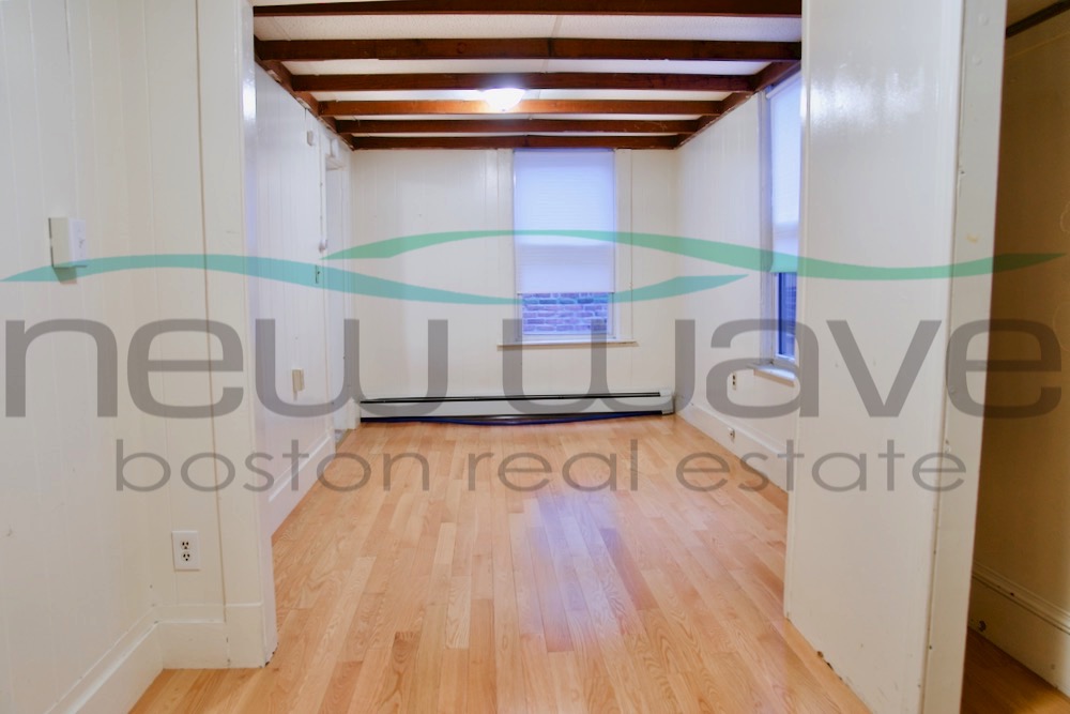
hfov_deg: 73.7
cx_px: 535
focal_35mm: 24
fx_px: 713
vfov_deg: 53.1
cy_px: 357
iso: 800
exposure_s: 1/25
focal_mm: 24
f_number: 4
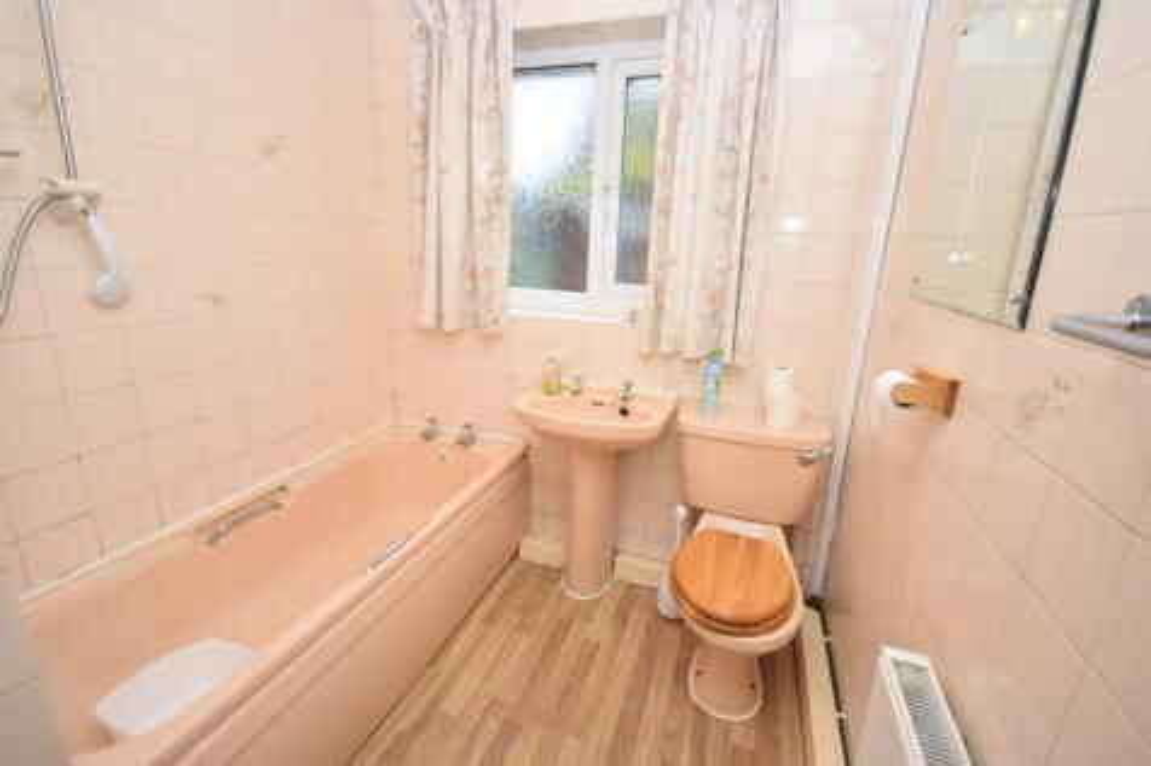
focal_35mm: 15
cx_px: 576
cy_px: 383
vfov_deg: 77.3
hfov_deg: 100.4
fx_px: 479
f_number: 4
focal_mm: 10
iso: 1400
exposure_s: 1/125
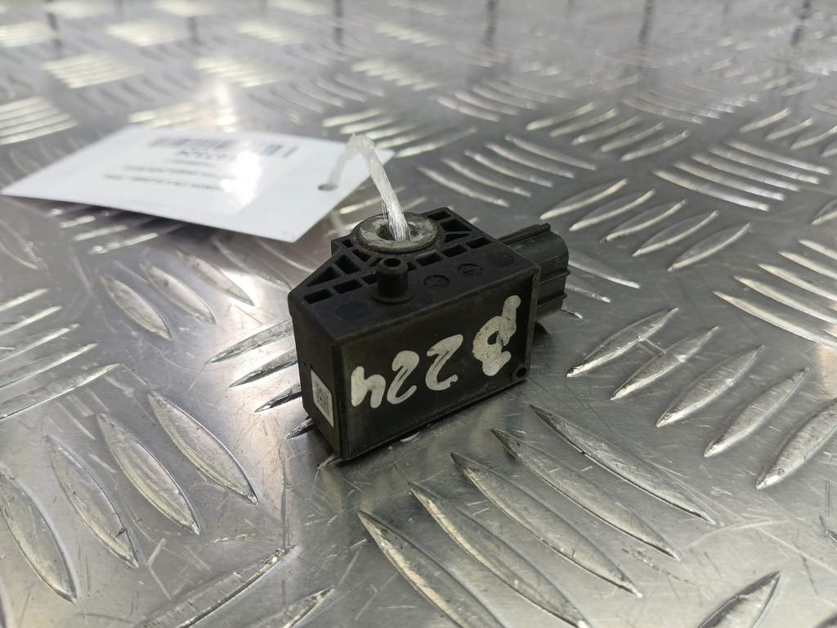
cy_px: 314
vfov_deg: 58.9
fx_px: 556
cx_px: 418
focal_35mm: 23
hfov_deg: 73.9
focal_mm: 4.11
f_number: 1.6
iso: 128
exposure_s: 1/50
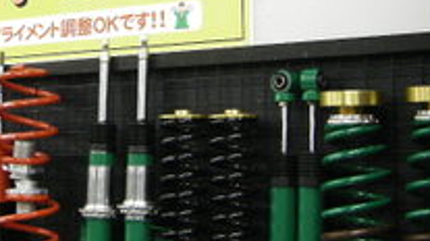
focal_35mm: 80
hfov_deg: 26.0
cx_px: 75
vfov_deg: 15.0
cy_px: 87
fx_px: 911
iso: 400
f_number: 3.5
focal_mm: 6.3
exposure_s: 1/50
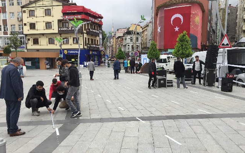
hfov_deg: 59.6
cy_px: 88
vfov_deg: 39.4
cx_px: 125
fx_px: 214
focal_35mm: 32
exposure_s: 1/898
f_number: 2.2
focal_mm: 4.15
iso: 32
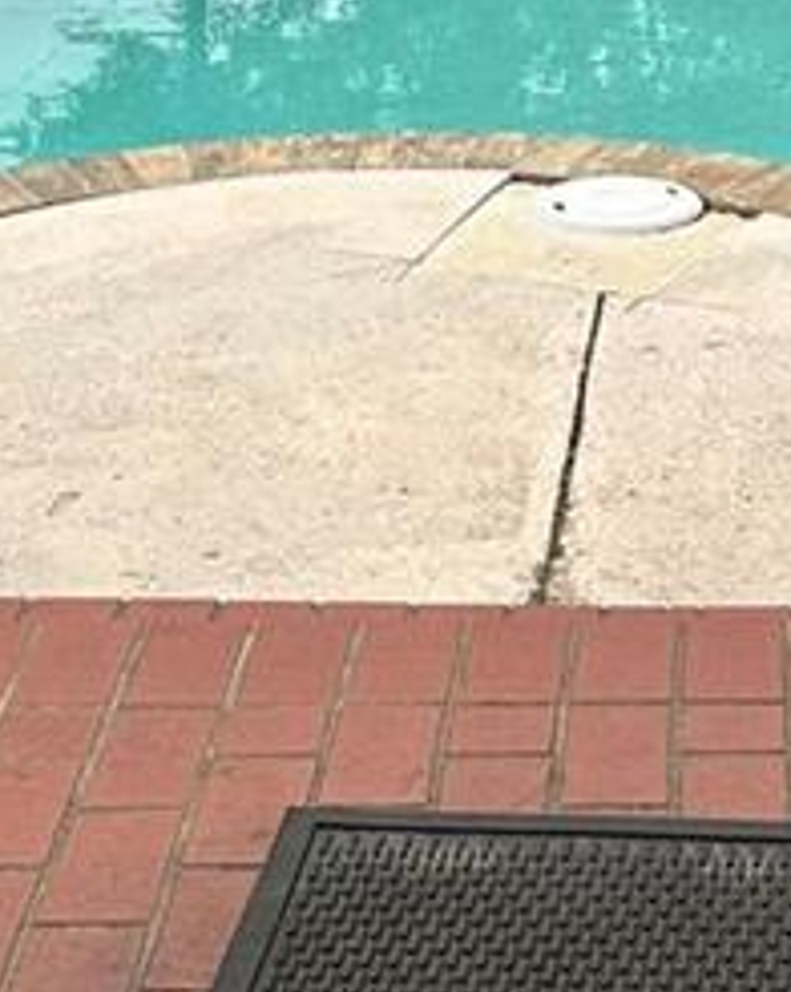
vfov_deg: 14.4
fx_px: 3638
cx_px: 739
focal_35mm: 124
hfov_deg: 12.3
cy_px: -552
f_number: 1.5
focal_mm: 5.7
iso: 50
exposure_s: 1/497
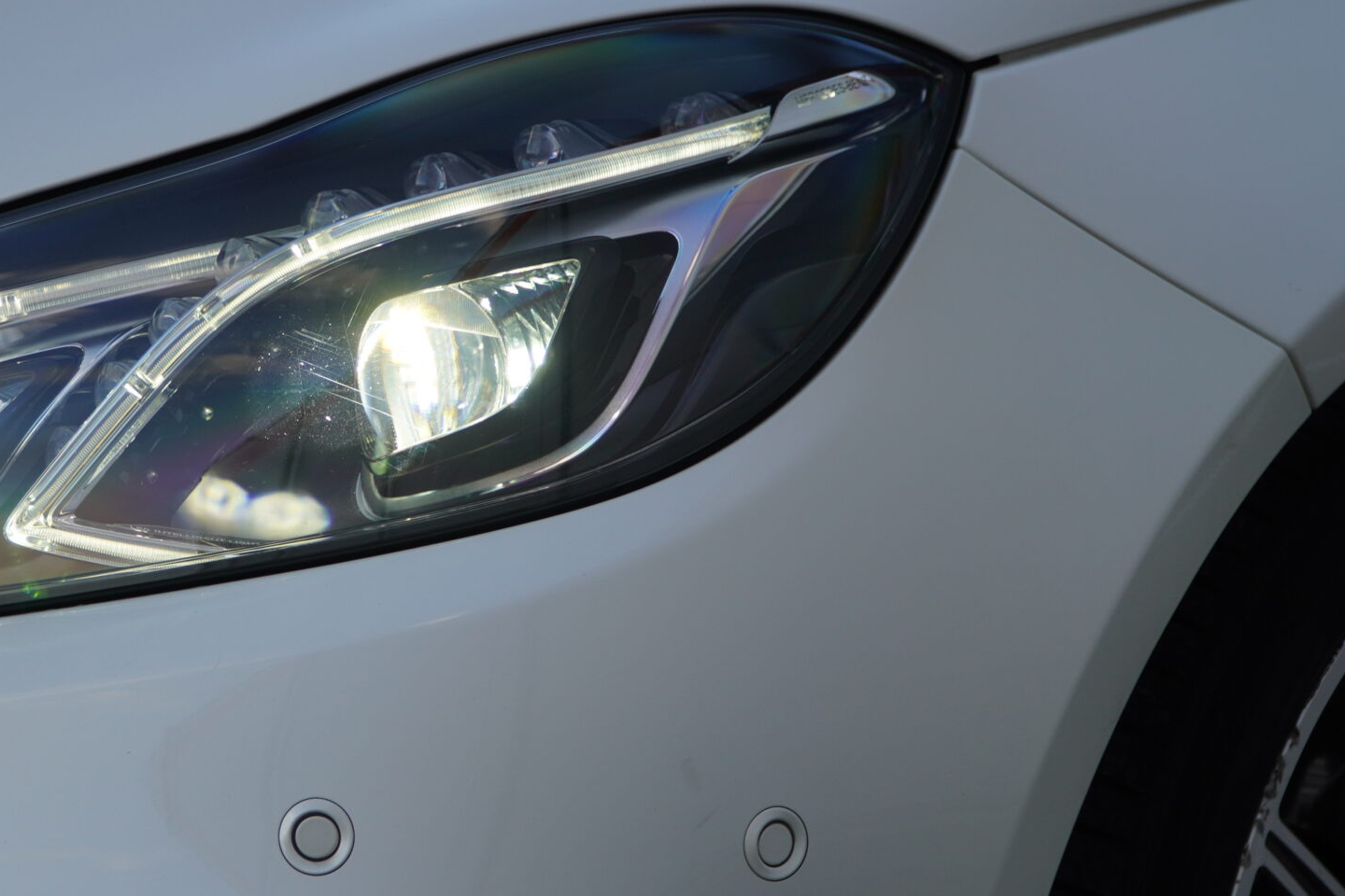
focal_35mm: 128
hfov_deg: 15.9
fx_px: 4782
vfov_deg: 10.7
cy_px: 425
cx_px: 227
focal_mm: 48
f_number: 4
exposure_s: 1/160
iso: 160
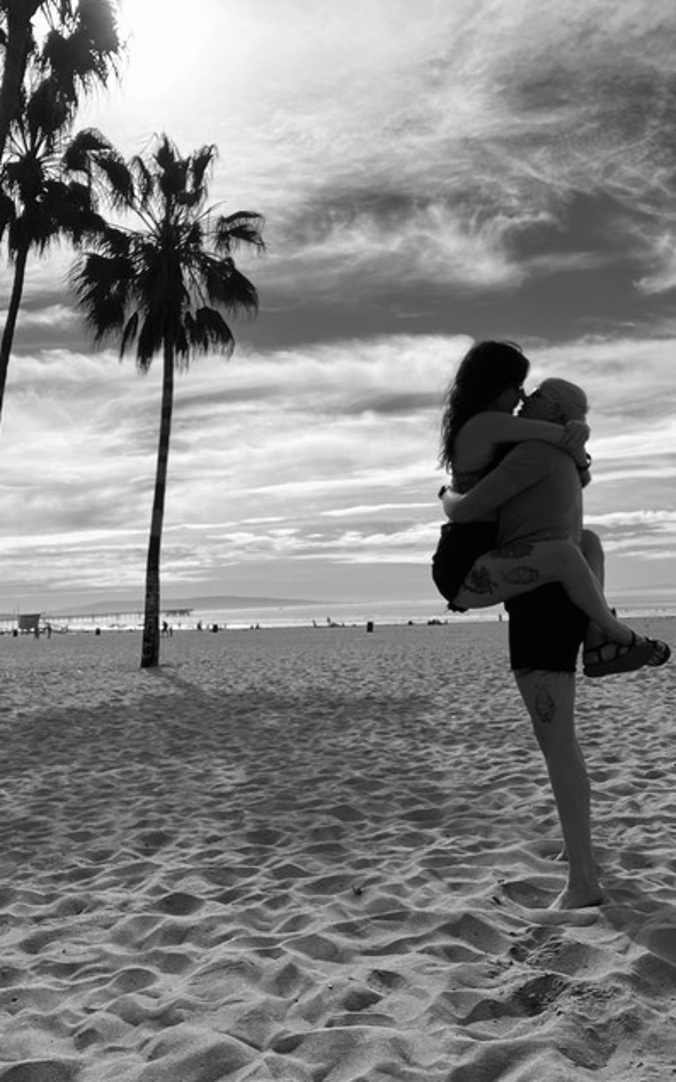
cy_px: 539
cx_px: 397
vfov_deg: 59.7
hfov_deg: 39.3
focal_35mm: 32
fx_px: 944
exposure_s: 1/3831
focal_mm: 2.71
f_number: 2.2
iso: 32
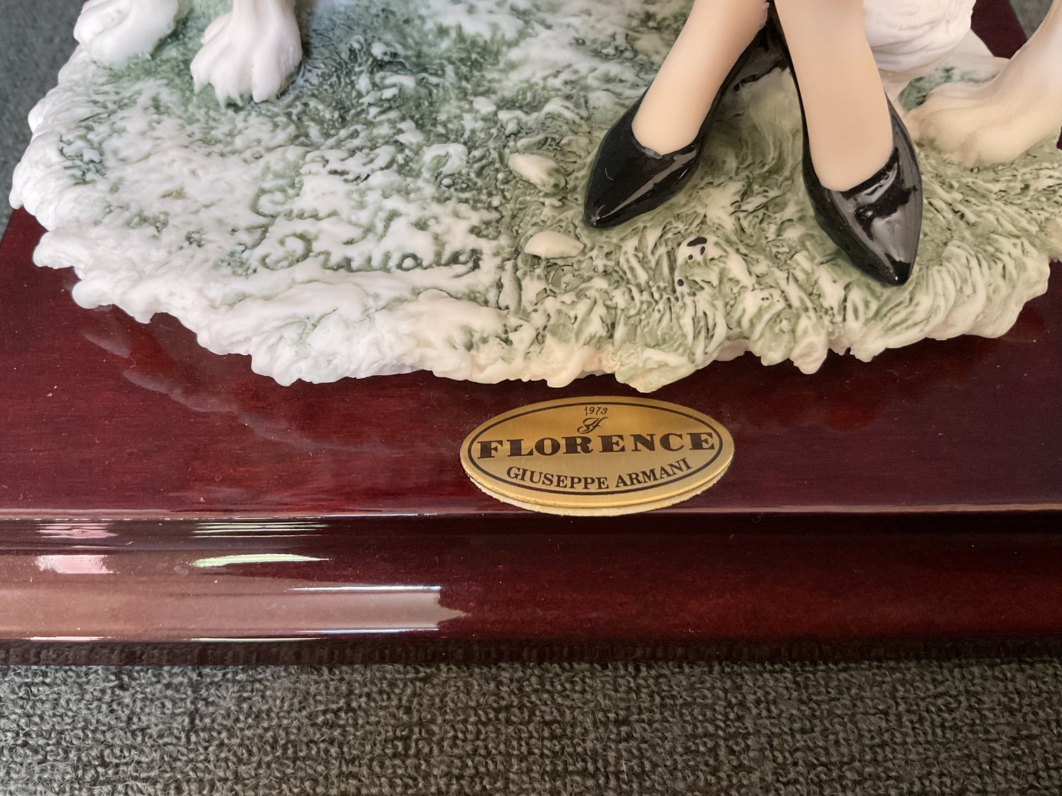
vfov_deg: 48.2
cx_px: 531
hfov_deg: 61.7
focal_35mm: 29
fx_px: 890
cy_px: 398
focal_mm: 3
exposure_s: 1/40
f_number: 1.8
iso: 320
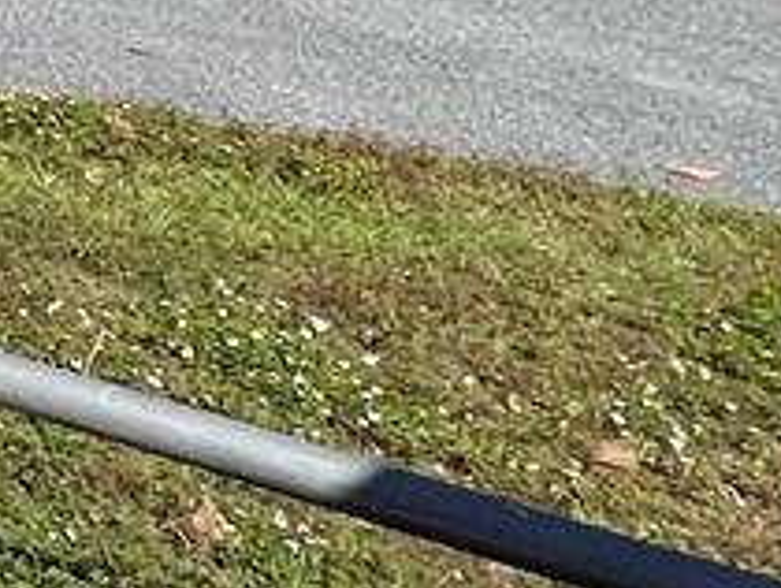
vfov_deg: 12.7
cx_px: -1376
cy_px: -659
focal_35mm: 99
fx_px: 2236
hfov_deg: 12.4
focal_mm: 1.57
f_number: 1.8
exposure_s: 1/2874
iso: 32
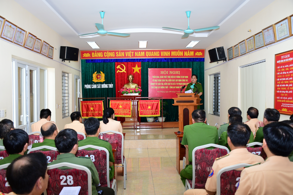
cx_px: 146
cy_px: 98
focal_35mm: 33
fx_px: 269
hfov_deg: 57.2
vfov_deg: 40.0
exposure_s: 1/200
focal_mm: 22
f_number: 3.5
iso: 640
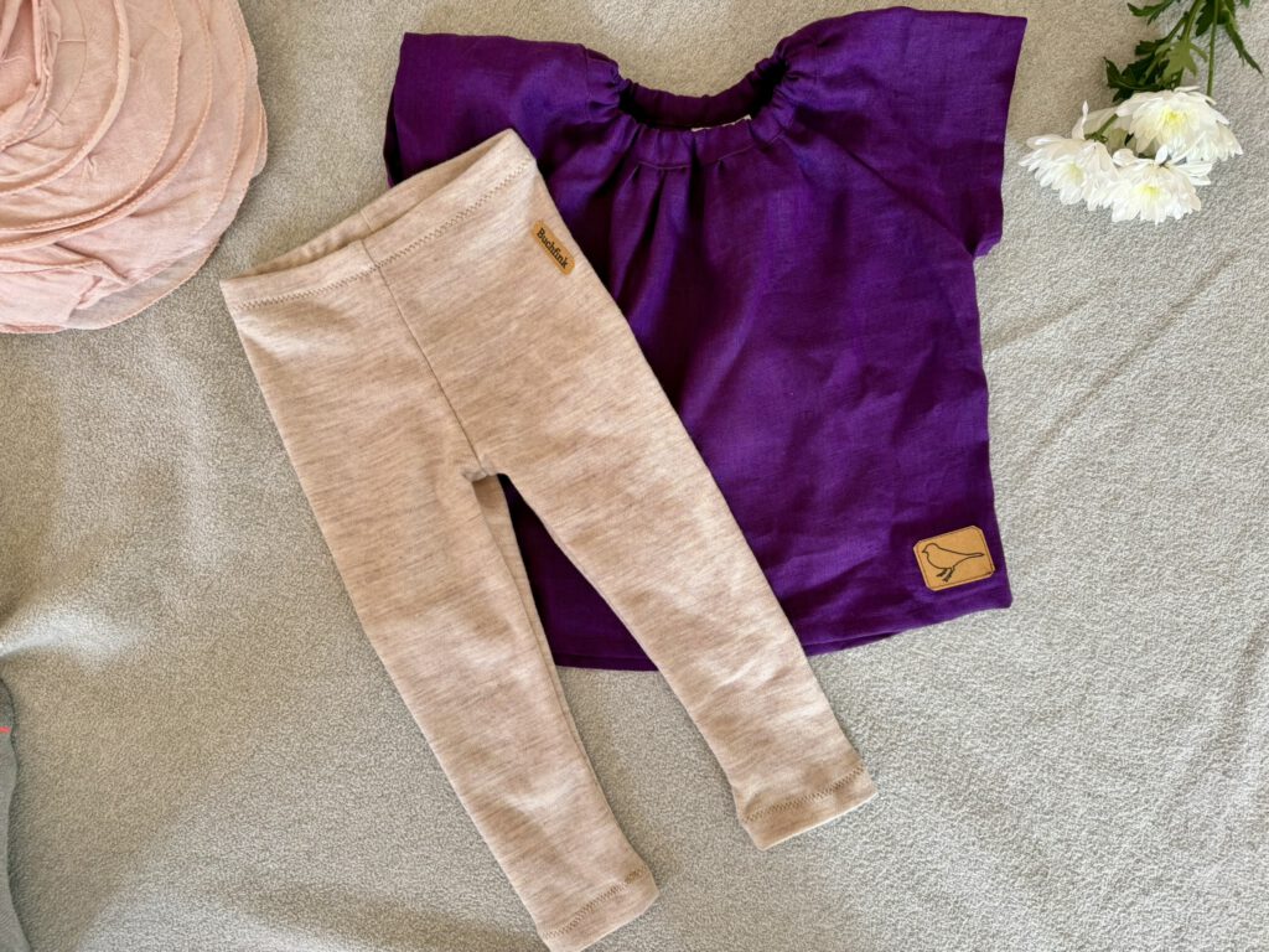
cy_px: 476
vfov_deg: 56.8
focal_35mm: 24
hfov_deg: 71.6
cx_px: 634
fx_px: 880
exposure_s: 1/121
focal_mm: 6.76
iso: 125
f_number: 1.78
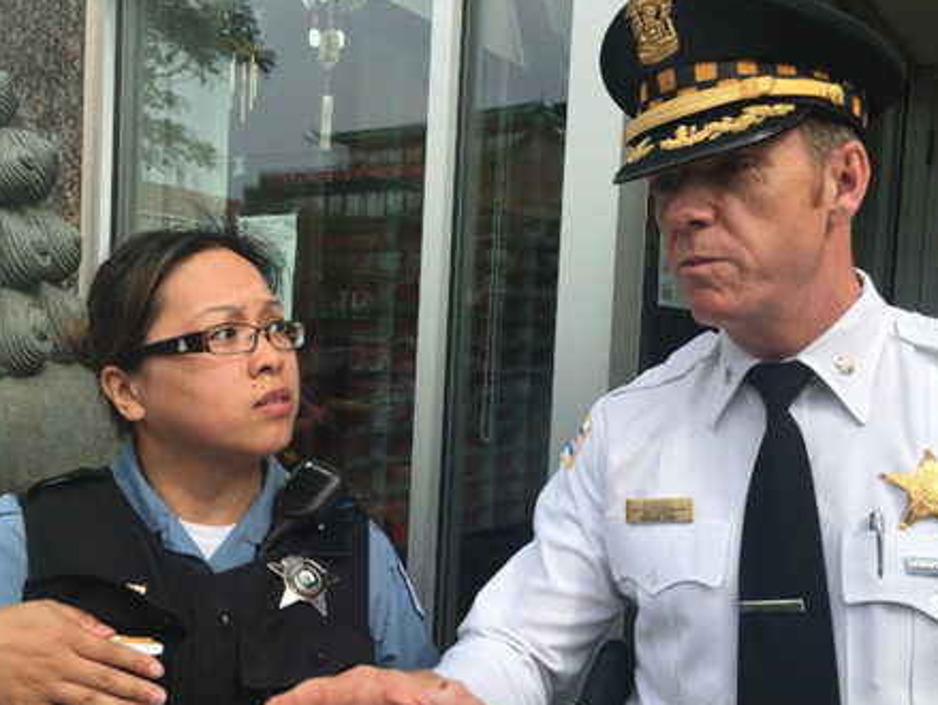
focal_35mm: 33
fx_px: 895
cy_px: 394
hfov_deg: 55.3
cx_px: 476
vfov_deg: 42.9
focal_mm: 4.15
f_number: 2.2
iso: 25
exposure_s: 1/693
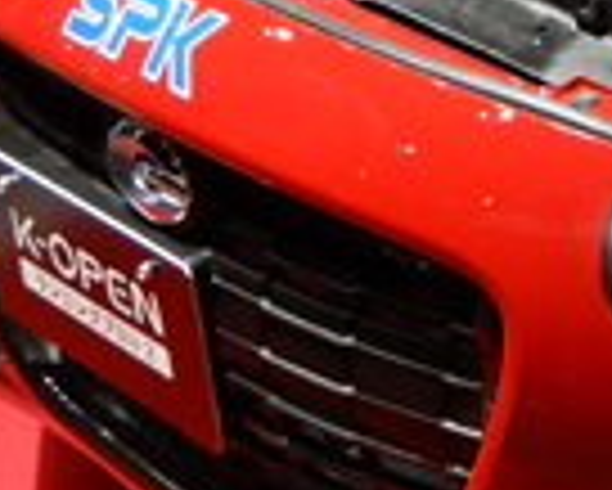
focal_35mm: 112
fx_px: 2030
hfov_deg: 15.1
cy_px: -85
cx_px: 1066
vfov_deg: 13.4
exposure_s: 1/30
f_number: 3.4
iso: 140
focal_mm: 4.3
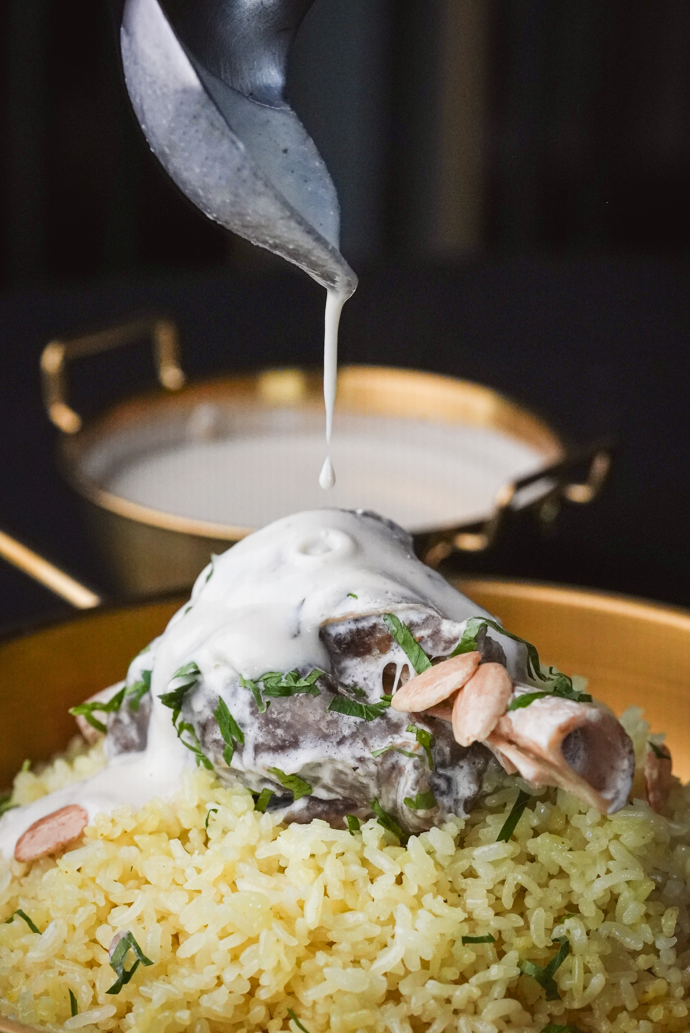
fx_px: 2584
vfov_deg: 22.6
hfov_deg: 15.2
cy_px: 516
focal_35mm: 90
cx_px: 345
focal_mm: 90
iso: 6400
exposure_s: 1/1600
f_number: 7.1
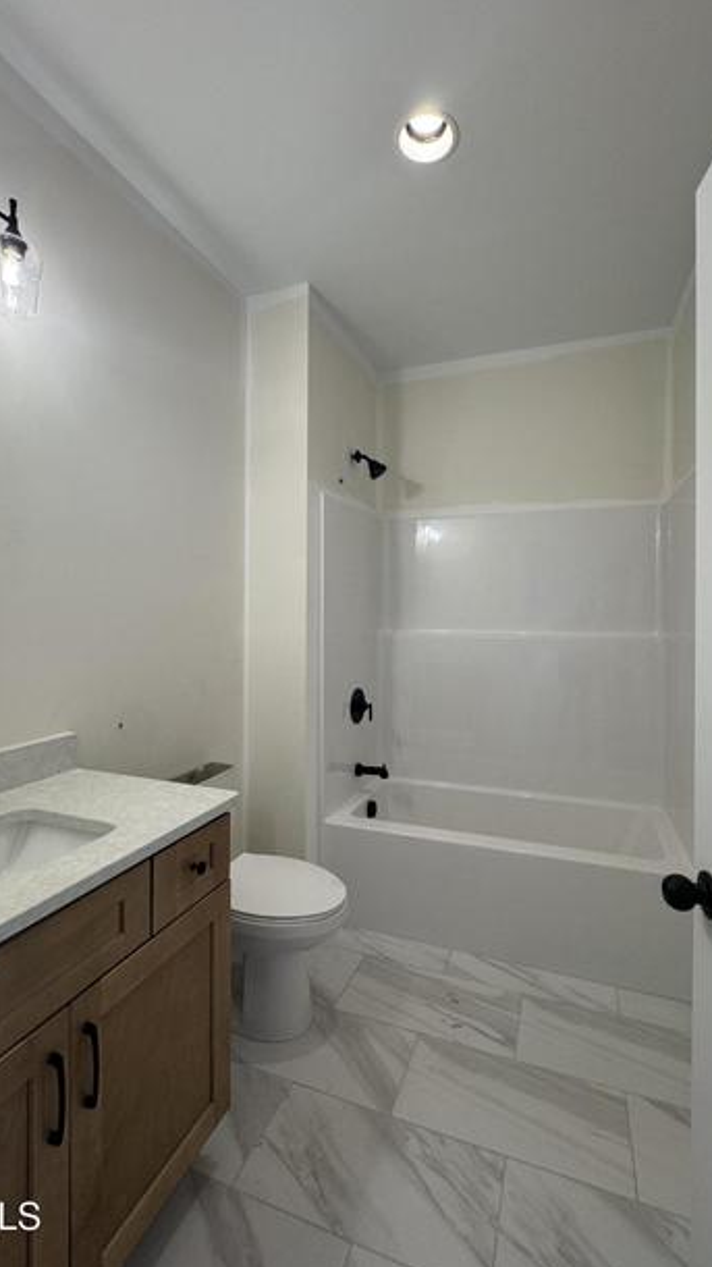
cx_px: 376
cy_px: 613
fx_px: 537
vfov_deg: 99.3
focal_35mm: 16
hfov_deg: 67.0
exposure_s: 1/120
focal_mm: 2.22
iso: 100
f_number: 2.2
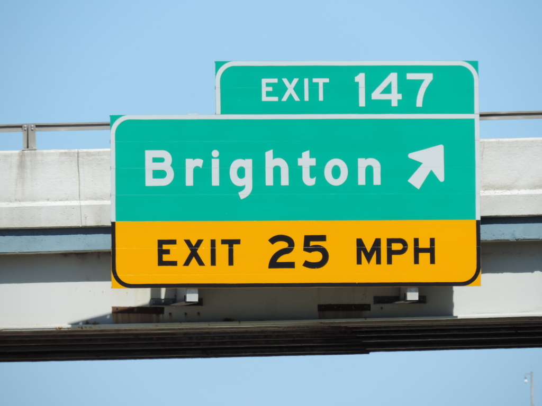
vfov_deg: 2.5
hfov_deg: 3.3
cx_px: 271
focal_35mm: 600
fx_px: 9394
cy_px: 203
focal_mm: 107
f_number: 4.9
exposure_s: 1/400
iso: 80
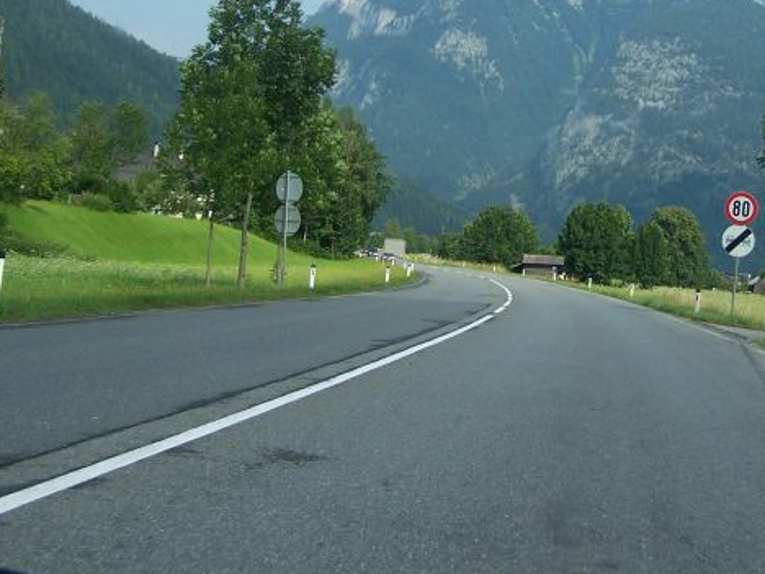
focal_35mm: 65
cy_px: 129
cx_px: 490
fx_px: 1436
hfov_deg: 29.7
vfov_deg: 22.3
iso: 80
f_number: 2.8
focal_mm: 6.3
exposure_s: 1/1000
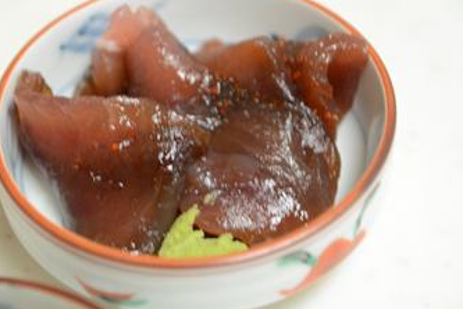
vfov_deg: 10.9
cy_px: 151
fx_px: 1620
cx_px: 196
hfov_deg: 16.3
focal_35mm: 126
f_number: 4
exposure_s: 1/13
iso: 400
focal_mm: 70
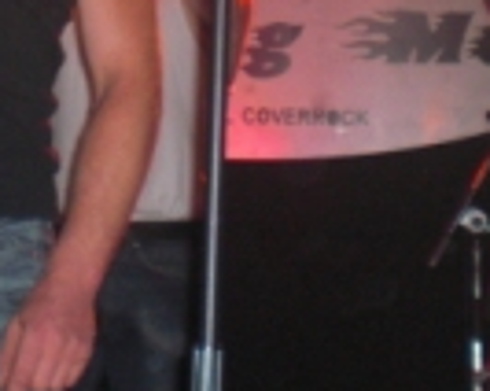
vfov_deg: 11.8
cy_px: -192
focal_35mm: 125
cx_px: 0
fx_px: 1810
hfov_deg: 15.1
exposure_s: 1/60
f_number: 3.1
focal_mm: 6.3
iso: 200
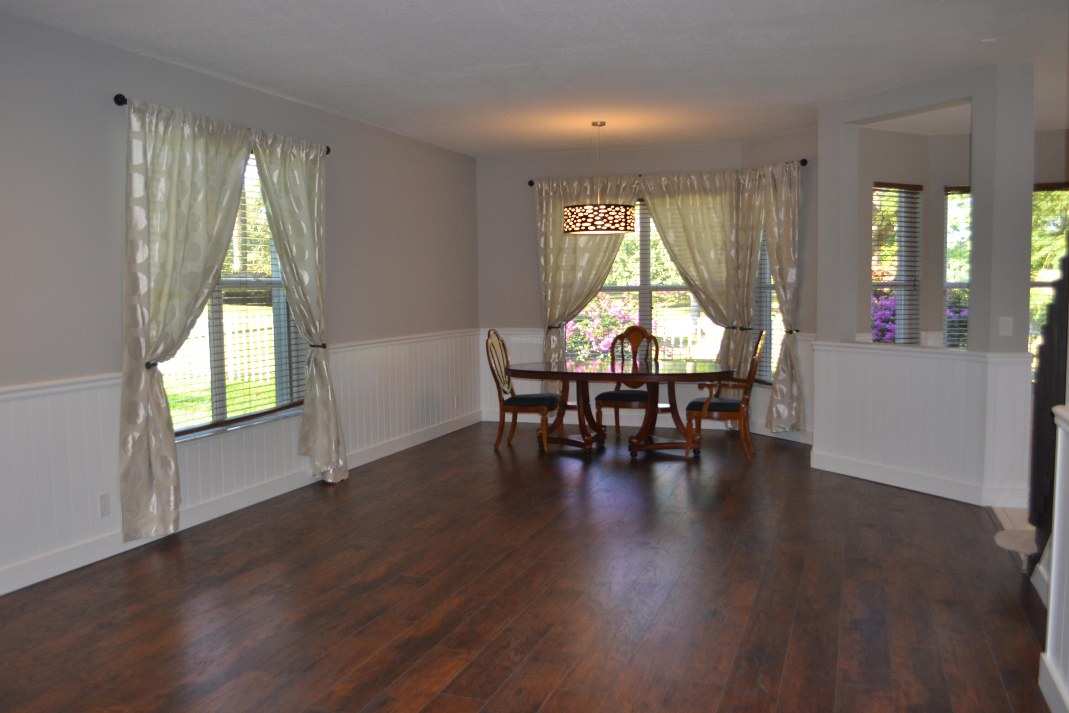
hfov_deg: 61.9
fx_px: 891
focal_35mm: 30
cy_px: 356
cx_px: 534
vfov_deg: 43.6
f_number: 3.8
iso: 400
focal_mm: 20
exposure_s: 1/60
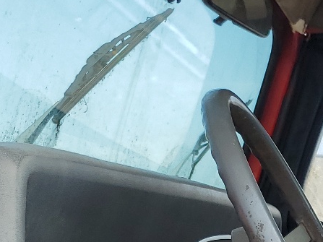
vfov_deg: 14.3
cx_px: 459
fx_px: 868
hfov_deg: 19.0
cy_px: 415
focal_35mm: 93
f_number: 1.5
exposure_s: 1/1000
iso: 50
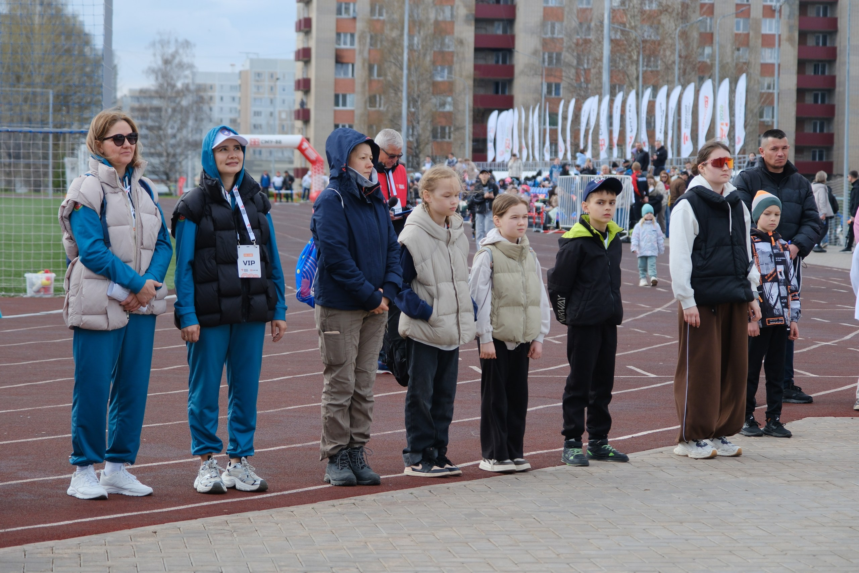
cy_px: 286
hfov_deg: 20.2
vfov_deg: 13.6
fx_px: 2410
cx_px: 430
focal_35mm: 101
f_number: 4
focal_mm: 67.5
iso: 400
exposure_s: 1/1250
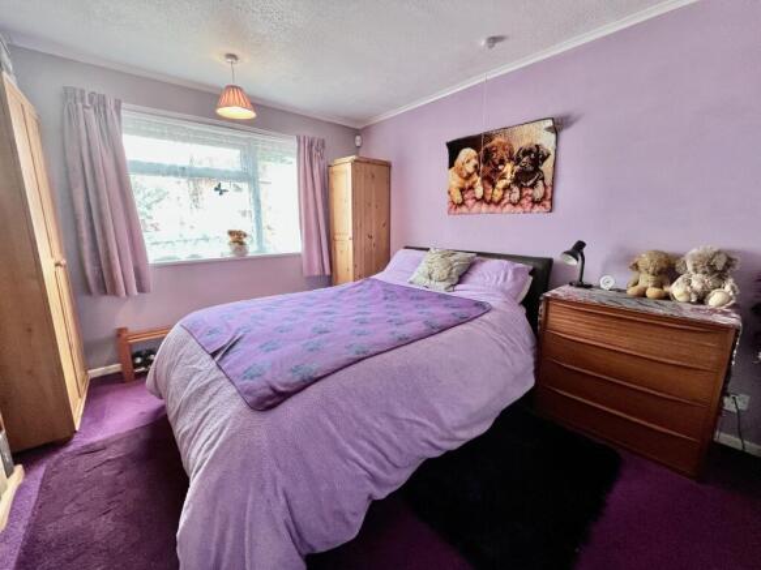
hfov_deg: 106.2
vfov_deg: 89.9
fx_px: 286
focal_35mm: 13
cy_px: 285
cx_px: 380
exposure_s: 1/100
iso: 250
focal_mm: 1.57
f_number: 1.8
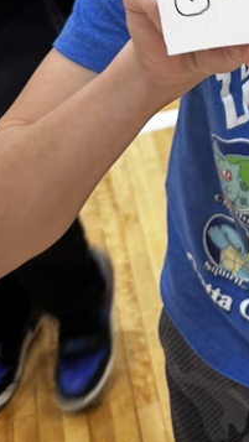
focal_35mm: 75
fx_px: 880
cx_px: 370
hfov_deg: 15.0
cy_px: -176
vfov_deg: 23.8
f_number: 1.78
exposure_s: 1/60
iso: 125
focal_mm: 6.76
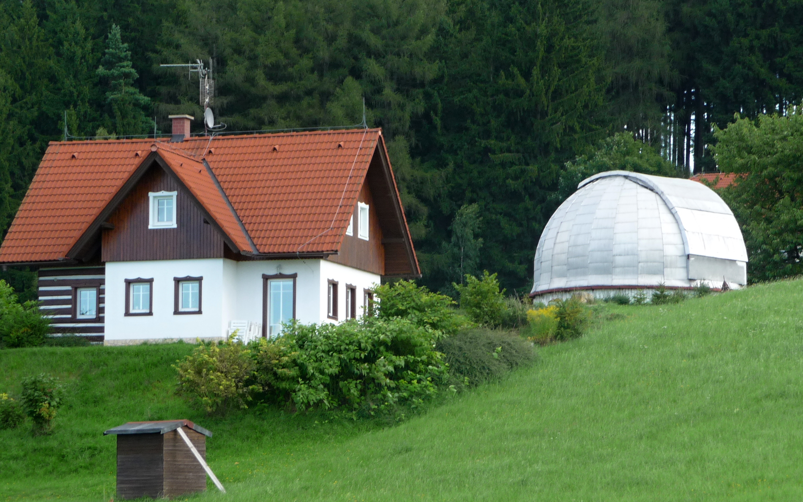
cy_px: 245
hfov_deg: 12.8
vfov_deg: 8.0
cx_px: 385
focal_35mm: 164
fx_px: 3589
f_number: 4.7
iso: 100
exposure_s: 1/100
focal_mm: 21.8
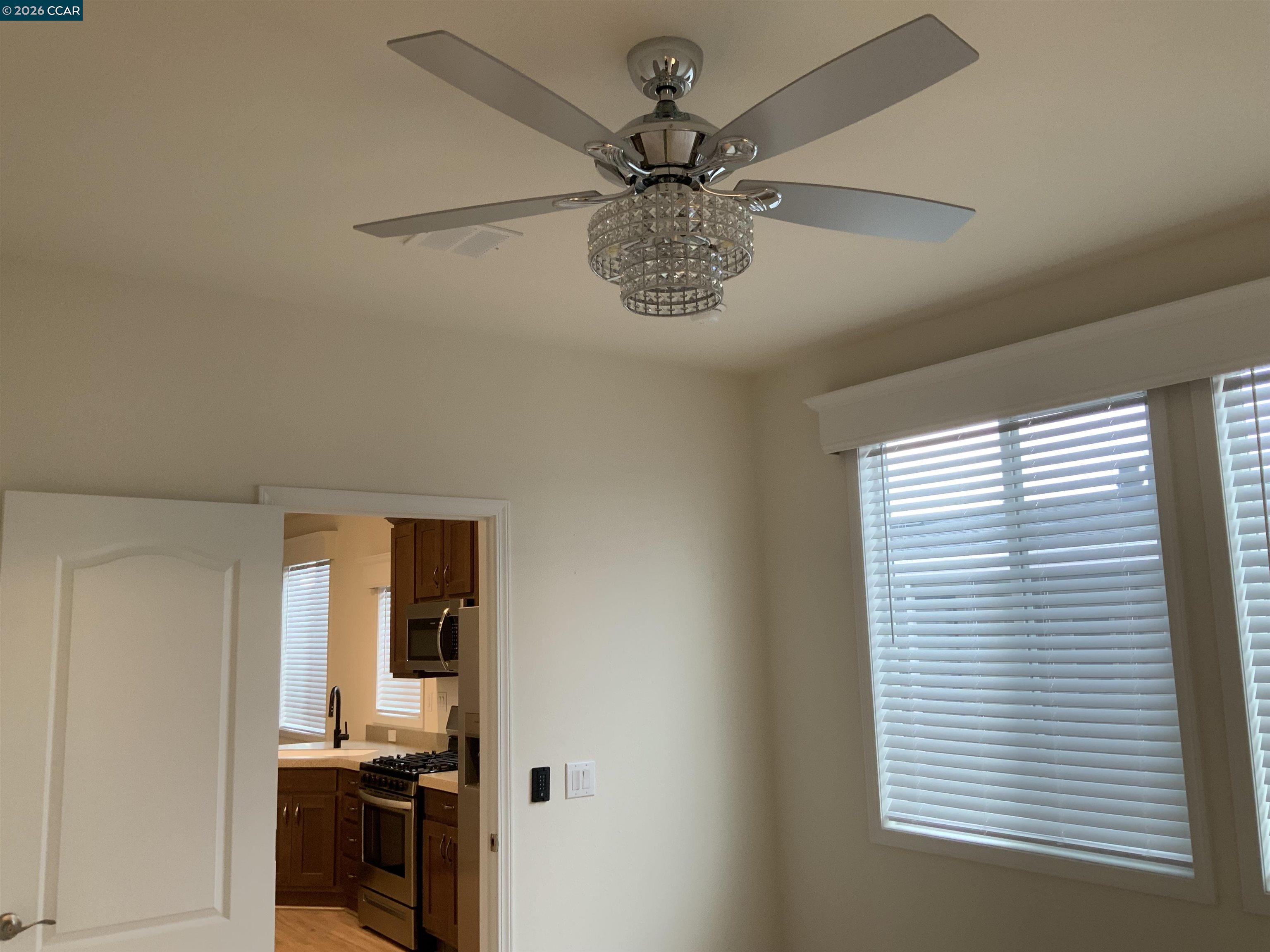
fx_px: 1064
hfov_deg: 61.7
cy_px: 476
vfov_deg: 48.2
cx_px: 635
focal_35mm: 29
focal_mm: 3
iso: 80
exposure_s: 1/60
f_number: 1.8
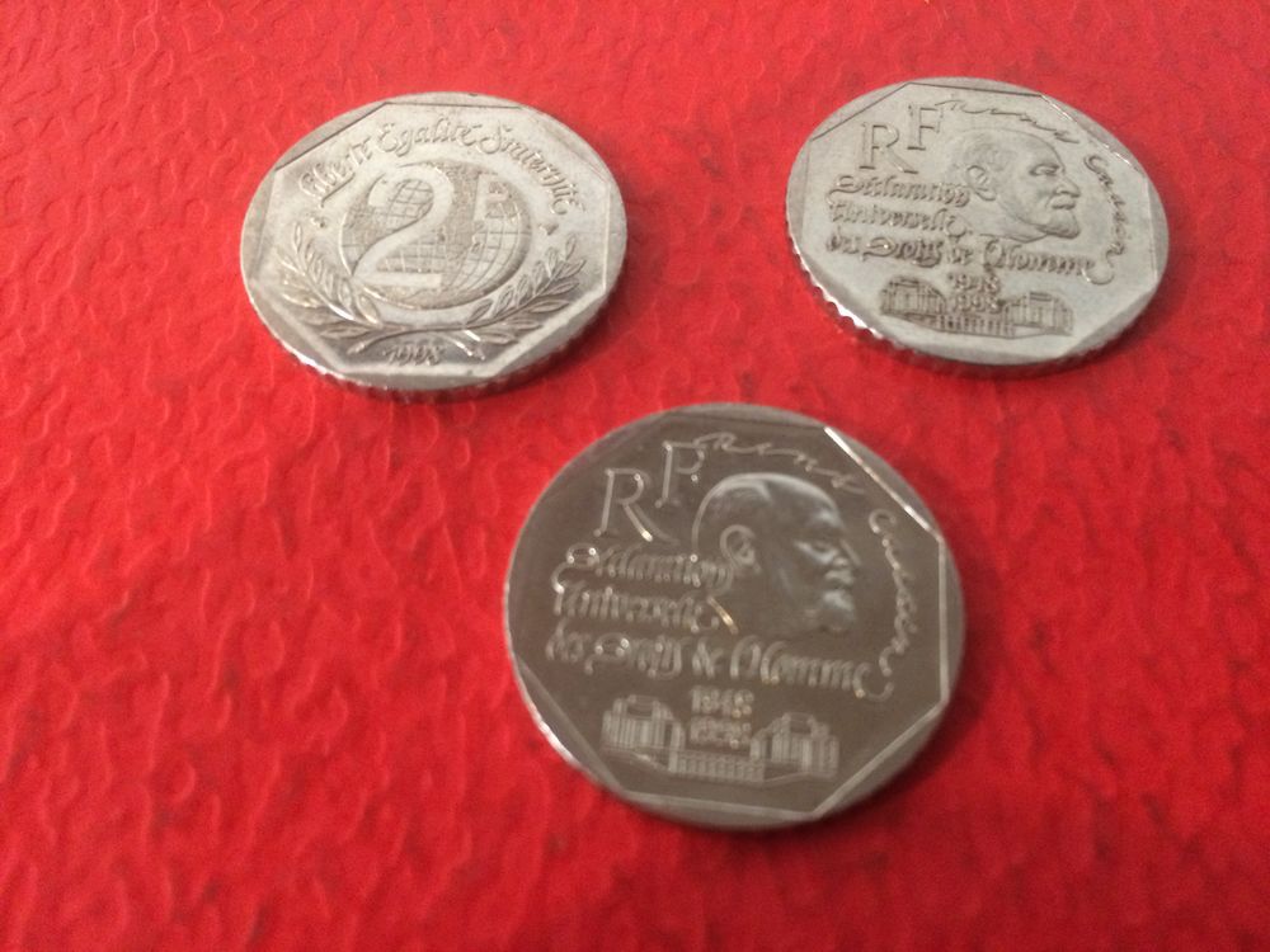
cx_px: 635
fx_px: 1064
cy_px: 476
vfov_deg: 48.2
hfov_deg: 61.7
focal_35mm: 29
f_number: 2.2
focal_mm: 4.15
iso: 320
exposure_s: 1/17
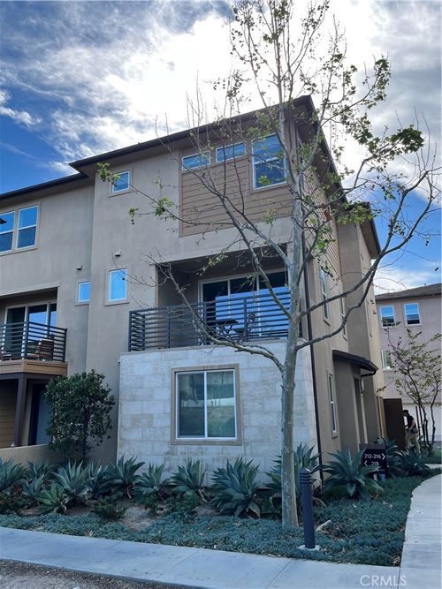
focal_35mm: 26
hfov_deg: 53.0
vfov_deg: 67.3
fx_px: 443
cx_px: 221
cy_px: 294
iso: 50
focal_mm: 5.1
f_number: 1.6
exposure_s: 1/1163
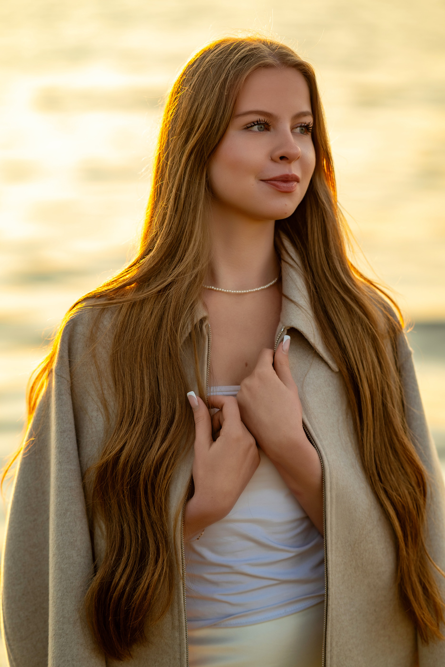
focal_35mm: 105
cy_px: 334
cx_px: 222
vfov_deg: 19.4
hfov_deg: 13.1
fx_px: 1944
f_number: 2.8
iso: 100
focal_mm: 105
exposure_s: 1/640
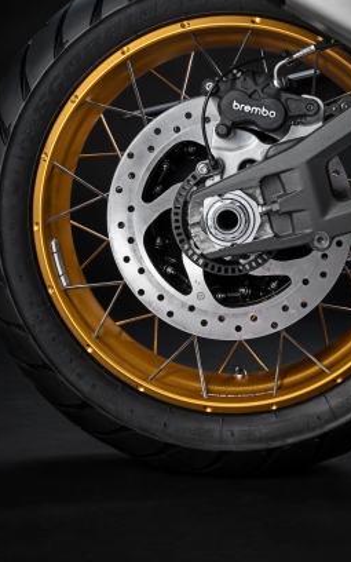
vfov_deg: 28.3
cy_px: 160
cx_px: 224
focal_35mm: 72
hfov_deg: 18.1
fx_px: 1102
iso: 100
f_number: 10
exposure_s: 1/60
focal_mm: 48
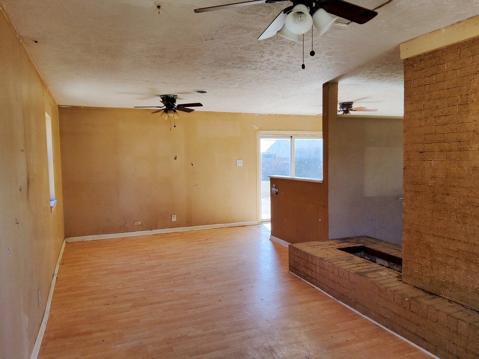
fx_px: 360
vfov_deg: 53.1
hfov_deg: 67.3
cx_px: 240
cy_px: 180
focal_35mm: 26
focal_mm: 3.08
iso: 50
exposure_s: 1/120
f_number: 2
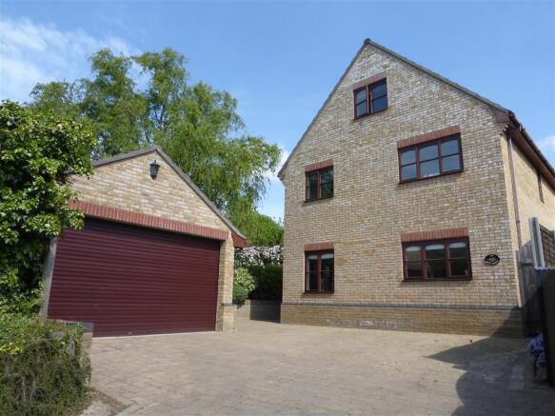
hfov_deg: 71.6
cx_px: 278
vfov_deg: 56.8
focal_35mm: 24
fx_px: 385
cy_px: 208
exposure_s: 1/800
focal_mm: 4.3
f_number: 3.3
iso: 100
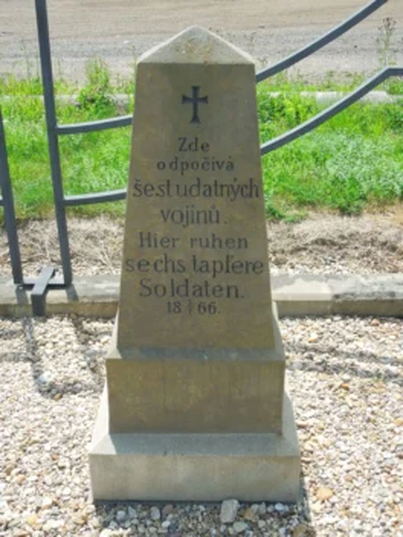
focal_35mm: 39
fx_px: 605
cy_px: 268
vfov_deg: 47.9
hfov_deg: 36.8
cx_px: 202
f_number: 7.6
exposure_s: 1/400
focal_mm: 7
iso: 400
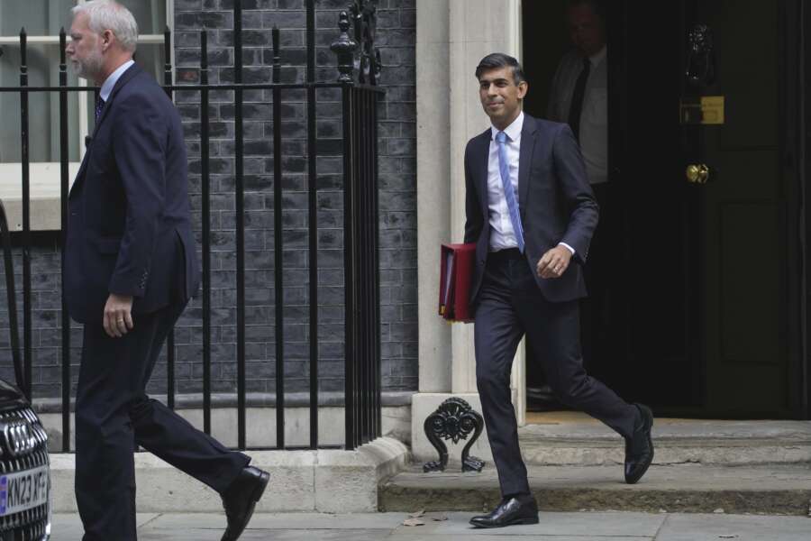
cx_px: 406
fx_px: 3221
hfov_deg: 14.3
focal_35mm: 143
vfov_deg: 9.6
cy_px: 270
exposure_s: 1/1000
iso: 500
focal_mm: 143
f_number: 2.8
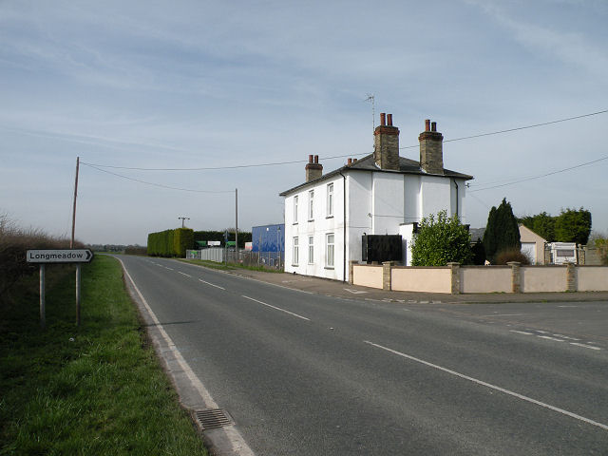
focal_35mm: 27
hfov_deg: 65.3
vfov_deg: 51.4
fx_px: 474
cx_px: 304
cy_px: 228
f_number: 7.1
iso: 64
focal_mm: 4.7
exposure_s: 1/274
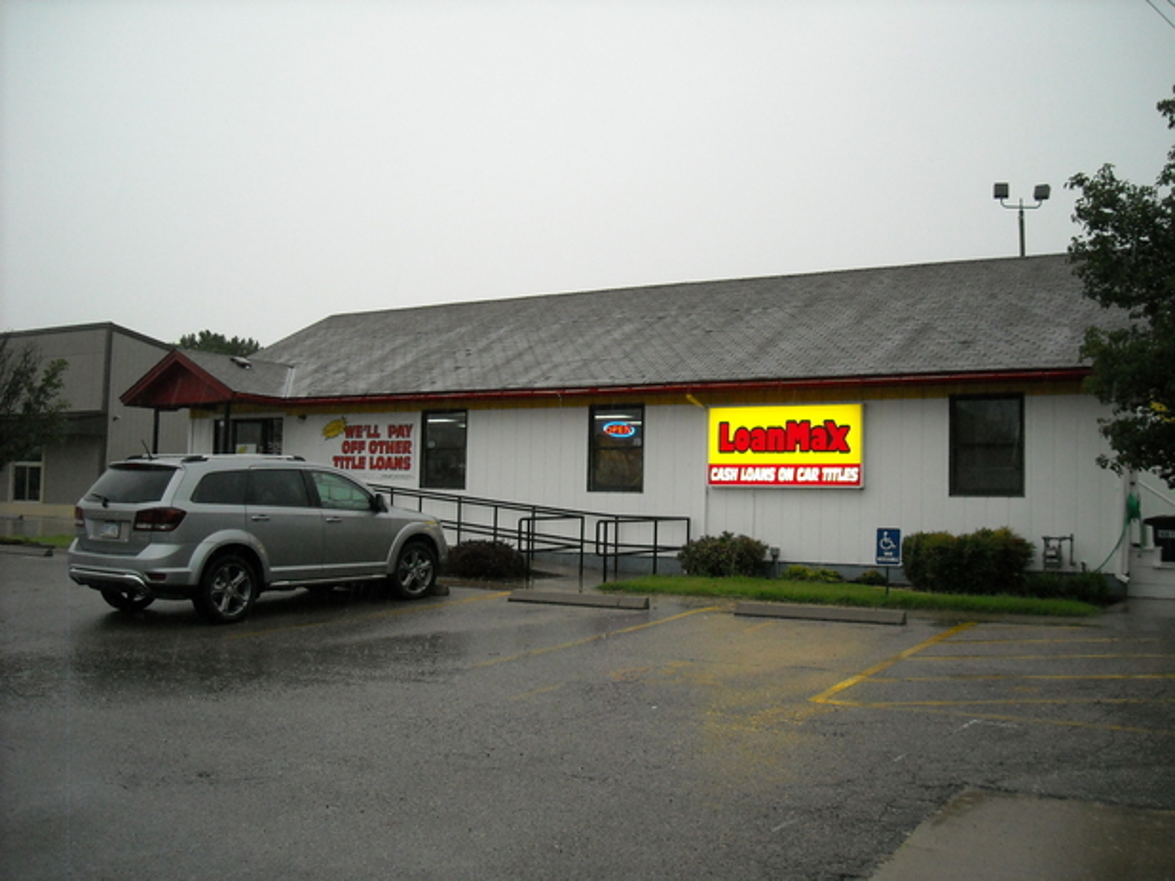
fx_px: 1188
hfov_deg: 52.6
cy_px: 440
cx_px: 588
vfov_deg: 40.7
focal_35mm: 35
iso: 322
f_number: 2.8
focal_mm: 5.7
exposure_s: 1/250
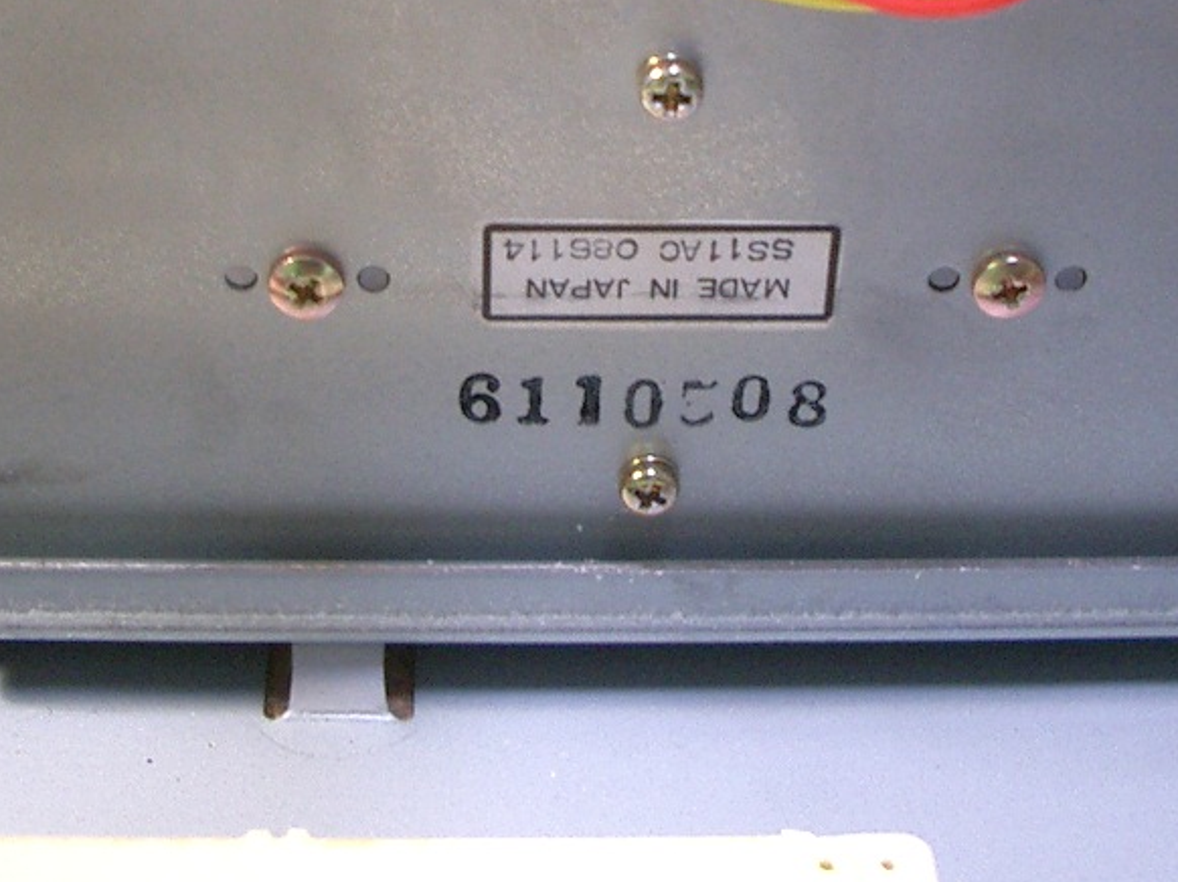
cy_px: 77
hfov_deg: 25.3
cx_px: 599
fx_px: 2619
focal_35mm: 77
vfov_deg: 18.8
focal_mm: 5.8
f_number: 2.6
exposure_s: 1/10
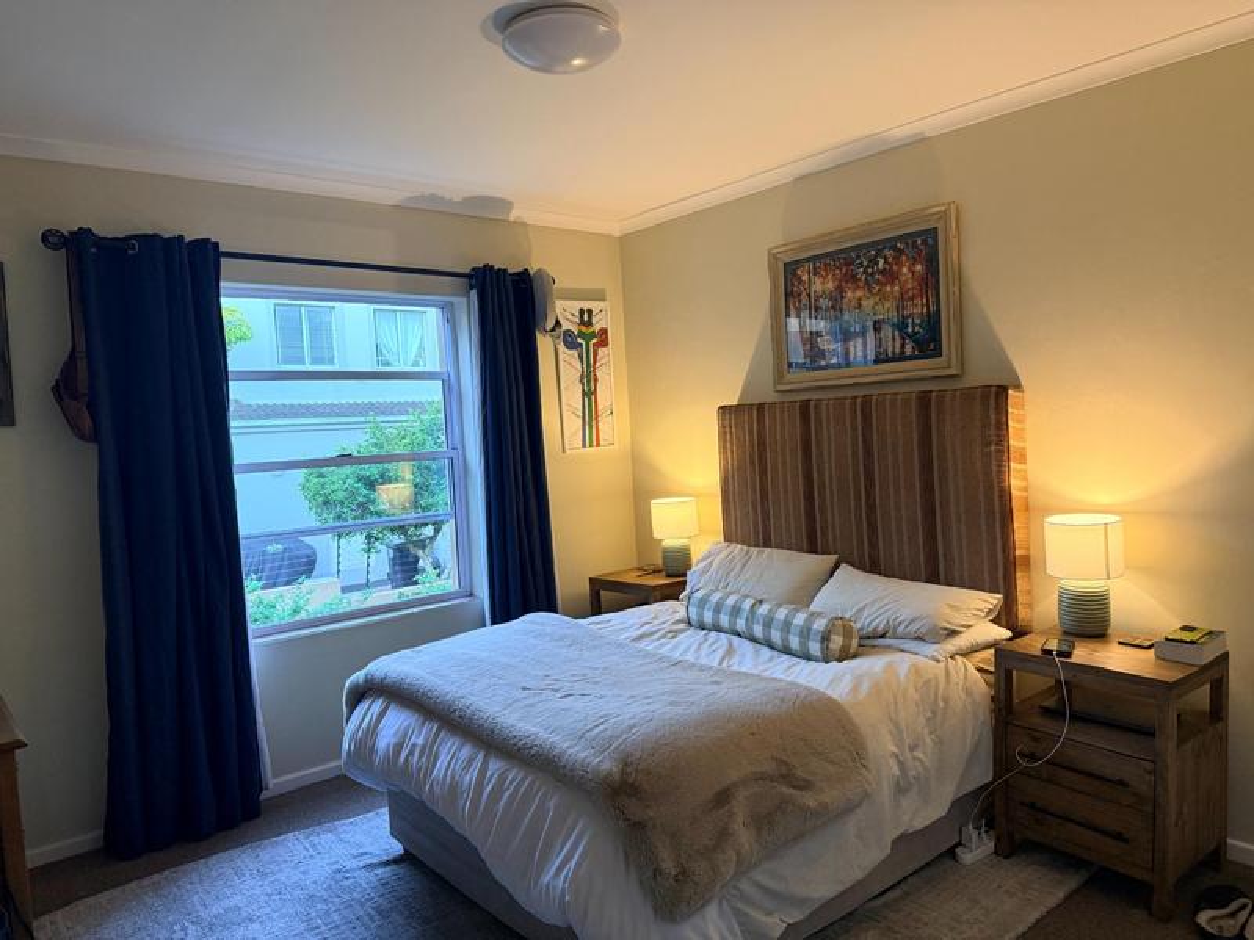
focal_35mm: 24
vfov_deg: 56.8
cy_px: 470
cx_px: 627
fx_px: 869
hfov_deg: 71.6
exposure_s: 1/60
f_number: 1.78
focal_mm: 6.76
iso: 320
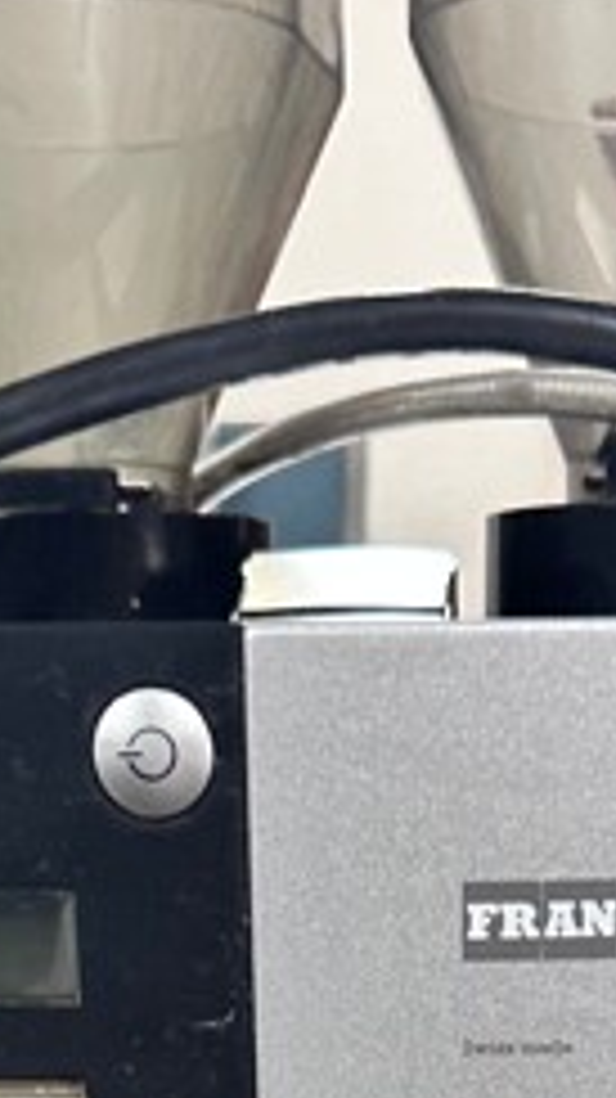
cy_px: 1627
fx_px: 2530
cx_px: 364
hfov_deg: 13.9
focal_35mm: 87
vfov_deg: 20.9
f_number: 1.78
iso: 250
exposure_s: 1/60
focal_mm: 6.86
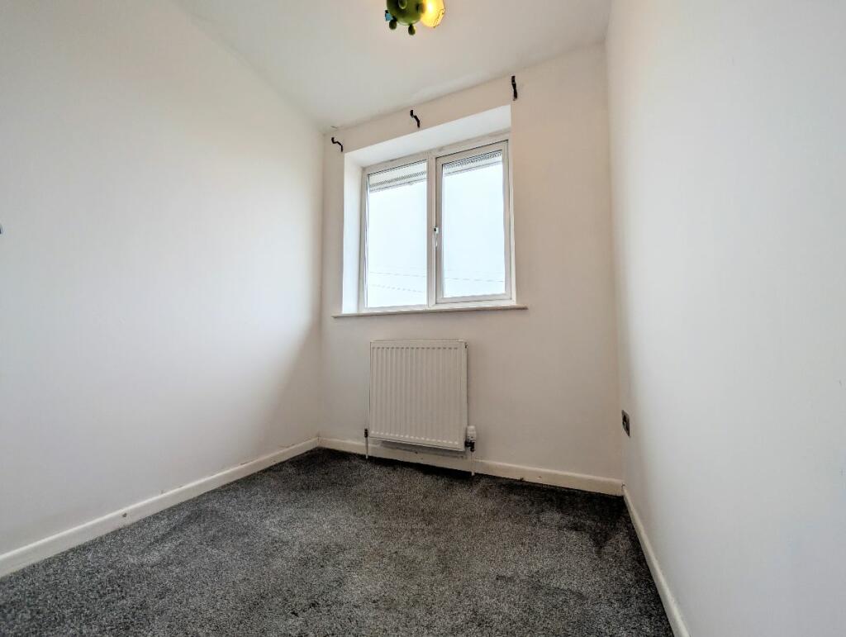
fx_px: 294
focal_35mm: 12
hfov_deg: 110.5
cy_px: 318
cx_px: 423
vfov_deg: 94.6
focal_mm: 2.02
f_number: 1.7
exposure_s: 1/217
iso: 46
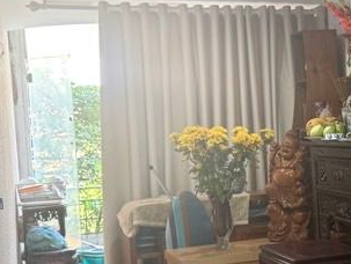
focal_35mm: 81
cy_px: 170
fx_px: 822
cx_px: 404
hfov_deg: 22.5
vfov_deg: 18.2
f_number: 1.78
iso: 200
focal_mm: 6.76
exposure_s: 1/107
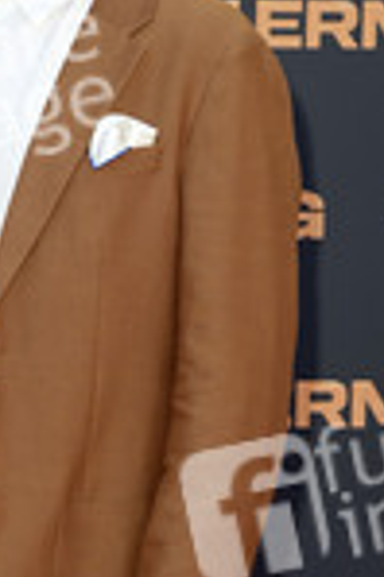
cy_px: 298
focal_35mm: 247
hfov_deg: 5.5
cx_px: 27
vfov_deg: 8.3
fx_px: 3961
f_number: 7.1
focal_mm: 92
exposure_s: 1/250
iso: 640
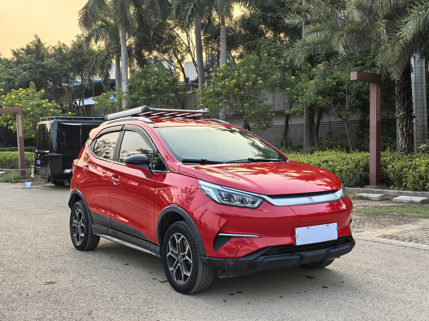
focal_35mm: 41
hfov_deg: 45.8
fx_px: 508
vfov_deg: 35.1
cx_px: 214
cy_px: 160
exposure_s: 1/337
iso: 50
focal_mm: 6.98
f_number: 2
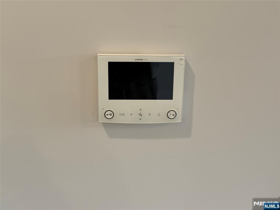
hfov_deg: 39.7
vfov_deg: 30.3
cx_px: 140
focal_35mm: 48
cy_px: 105
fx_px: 388
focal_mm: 6.76
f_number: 1.78
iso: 100
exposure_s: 1/60
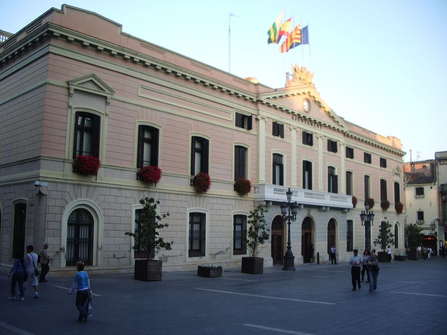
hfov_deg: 52.6
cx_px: 224
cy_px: 168
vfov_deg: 40.7
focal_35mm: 35
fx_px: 452
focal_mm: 5.8
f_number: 2.6
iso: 50
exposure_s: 1/80
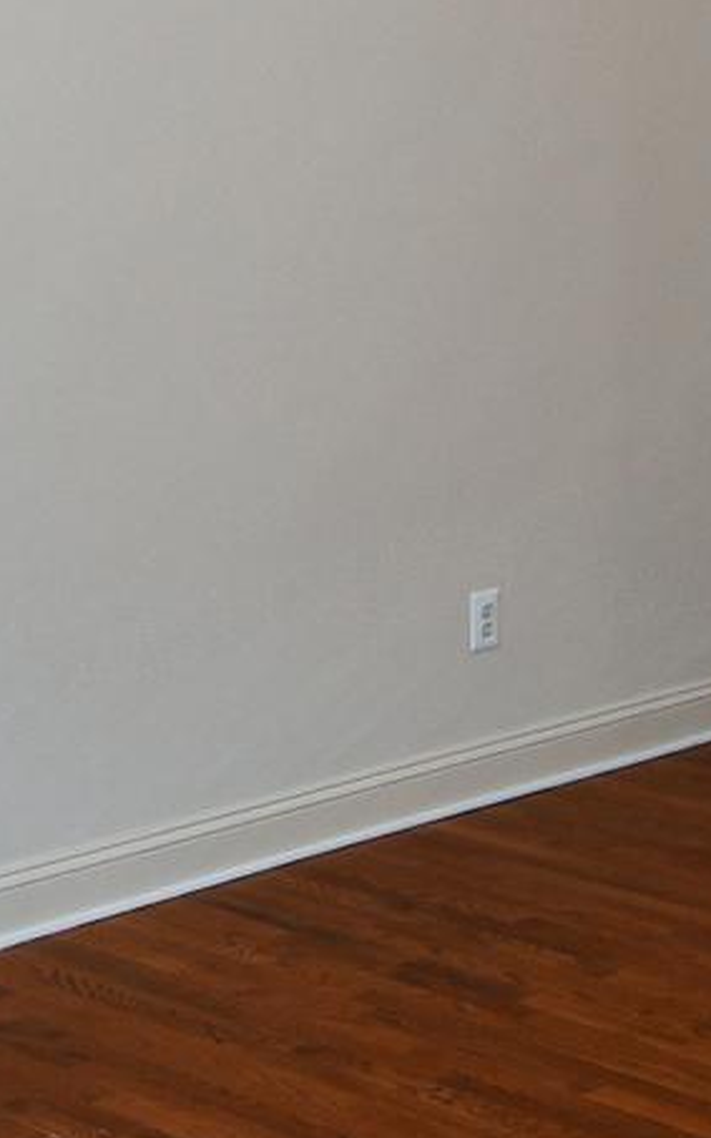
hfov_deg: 15.4
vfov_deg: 21.8
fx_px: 2574
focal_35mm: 83
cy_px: -436
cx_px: 739
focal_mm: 12
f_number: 5
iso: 200
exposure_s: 1/100
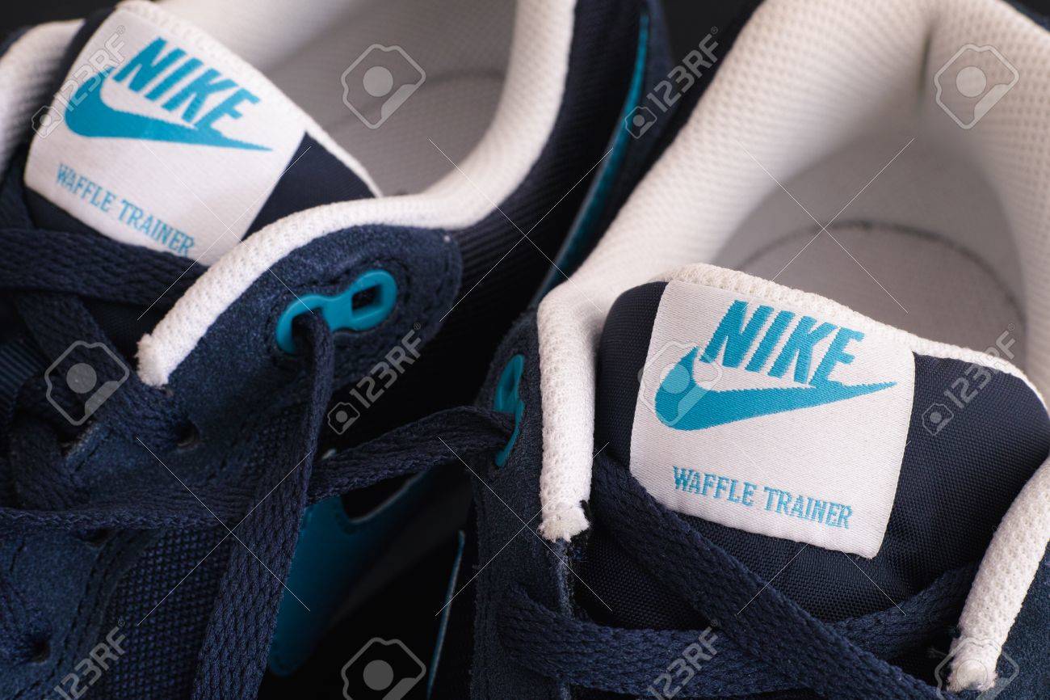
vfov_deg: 18.2
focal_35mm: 75
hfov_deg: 27.0
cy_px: 350
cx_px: 525
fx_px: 2187
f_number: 10
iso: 100
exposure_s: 1.3
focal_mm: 50
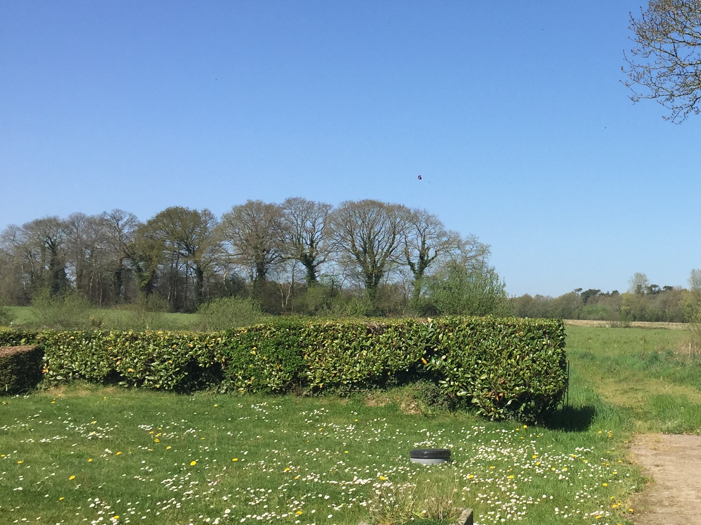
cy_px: 262
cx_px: 350
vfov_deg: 48.2
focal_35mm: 29
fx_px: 587
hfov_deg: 61.7
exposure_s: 1/1980
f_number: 2.2
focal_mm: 4.15
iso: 32
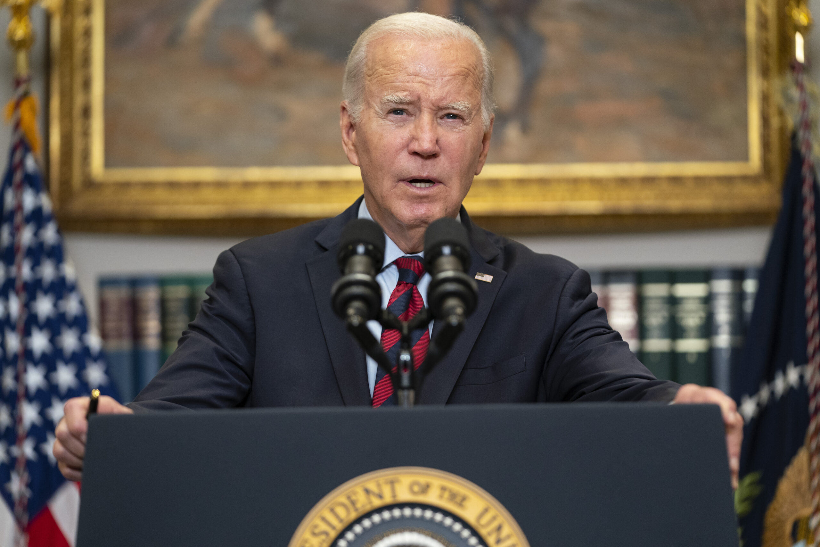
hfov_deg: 17.2
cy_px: 274
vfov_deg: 11.5
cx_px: 410
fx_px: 2711
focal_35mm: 119
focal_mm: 119
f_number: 2.8
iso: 2000
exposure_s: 1/250
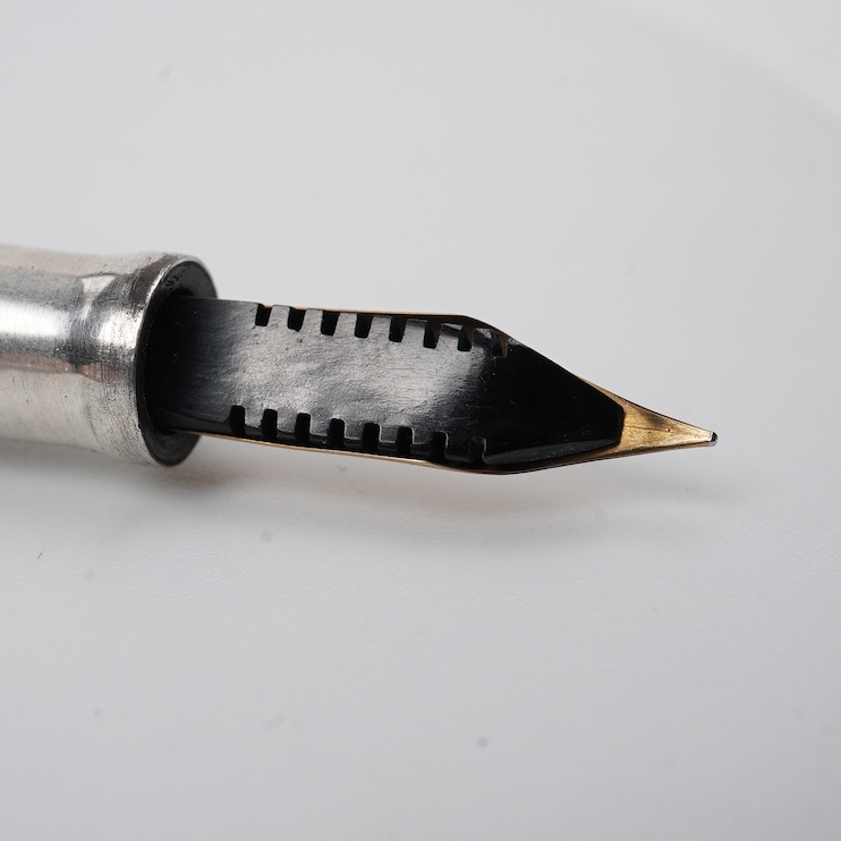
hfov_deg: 29.5
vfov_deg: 29.6
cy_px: 422
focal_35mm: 58
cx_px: 438
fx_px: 1594
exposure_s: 1/100
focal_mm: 30
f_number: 22
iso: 400
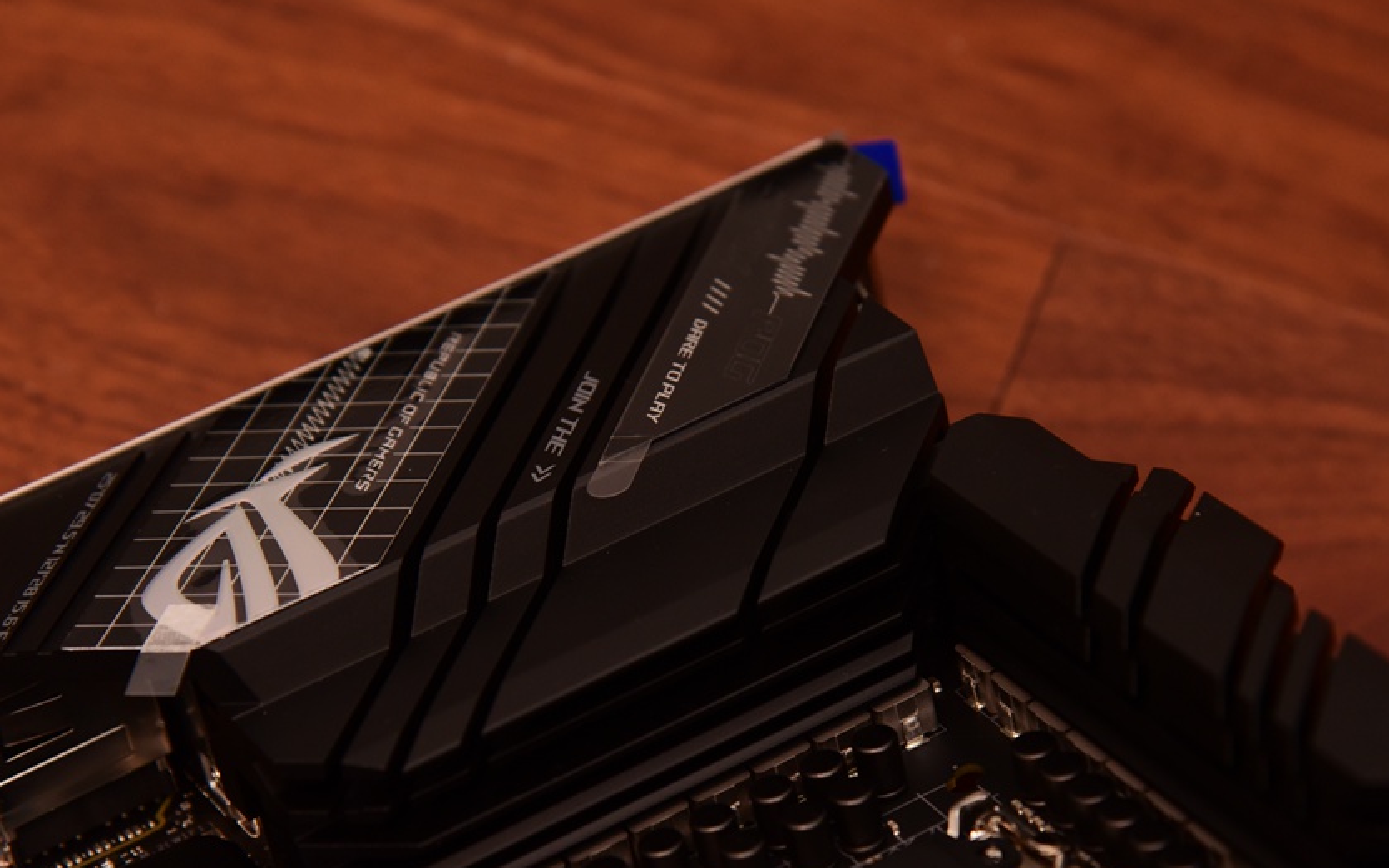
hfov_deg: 13.9
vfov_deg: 8.7
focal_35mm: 150
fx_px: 5679
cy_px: 551
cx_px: 717
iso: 1600
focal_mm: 120
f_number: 5.6
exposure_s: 1/60
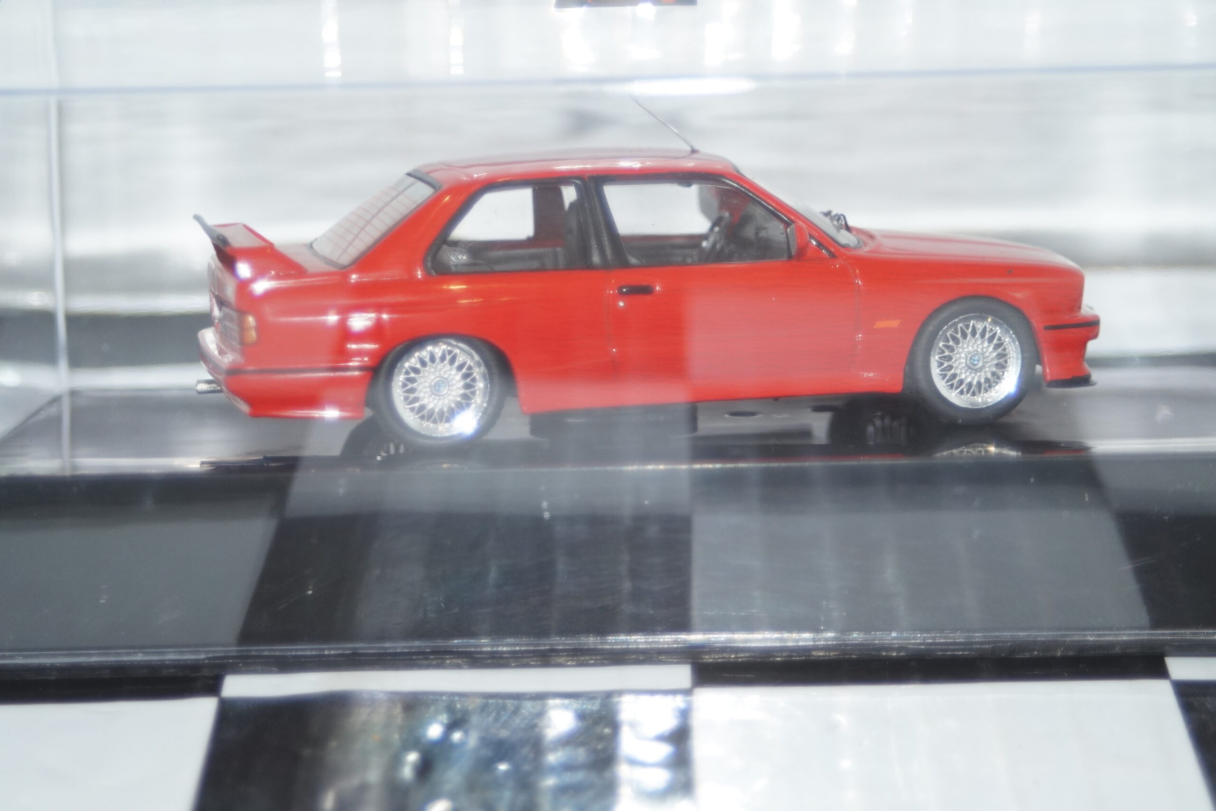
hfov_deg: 19.5
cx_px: 608
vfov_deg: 13.0
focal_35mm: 105
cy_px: 406
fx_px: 3547
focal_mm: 70
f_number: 5.6
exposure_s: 1/60
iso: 500
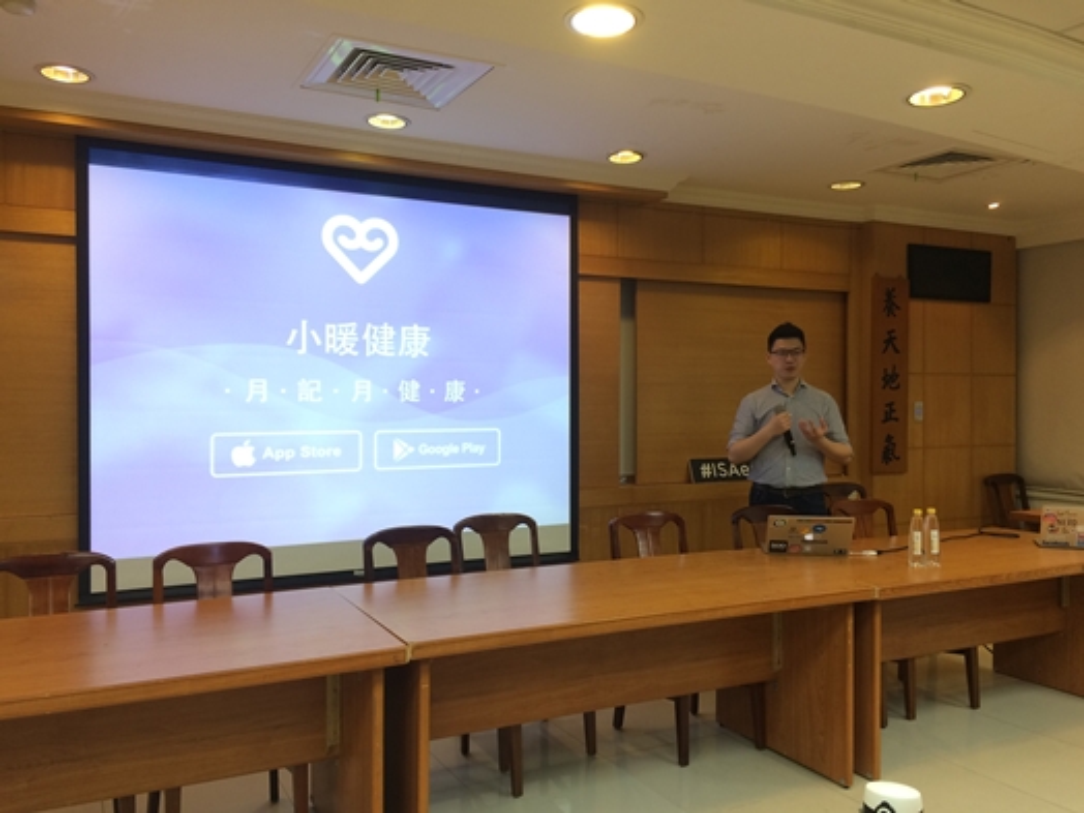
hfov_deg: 61.7
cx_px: 542
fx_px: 908
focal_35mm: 29
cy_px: 406
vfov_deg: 48.2
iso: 40
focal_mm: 4.15
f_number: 2.2
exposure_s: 1/30
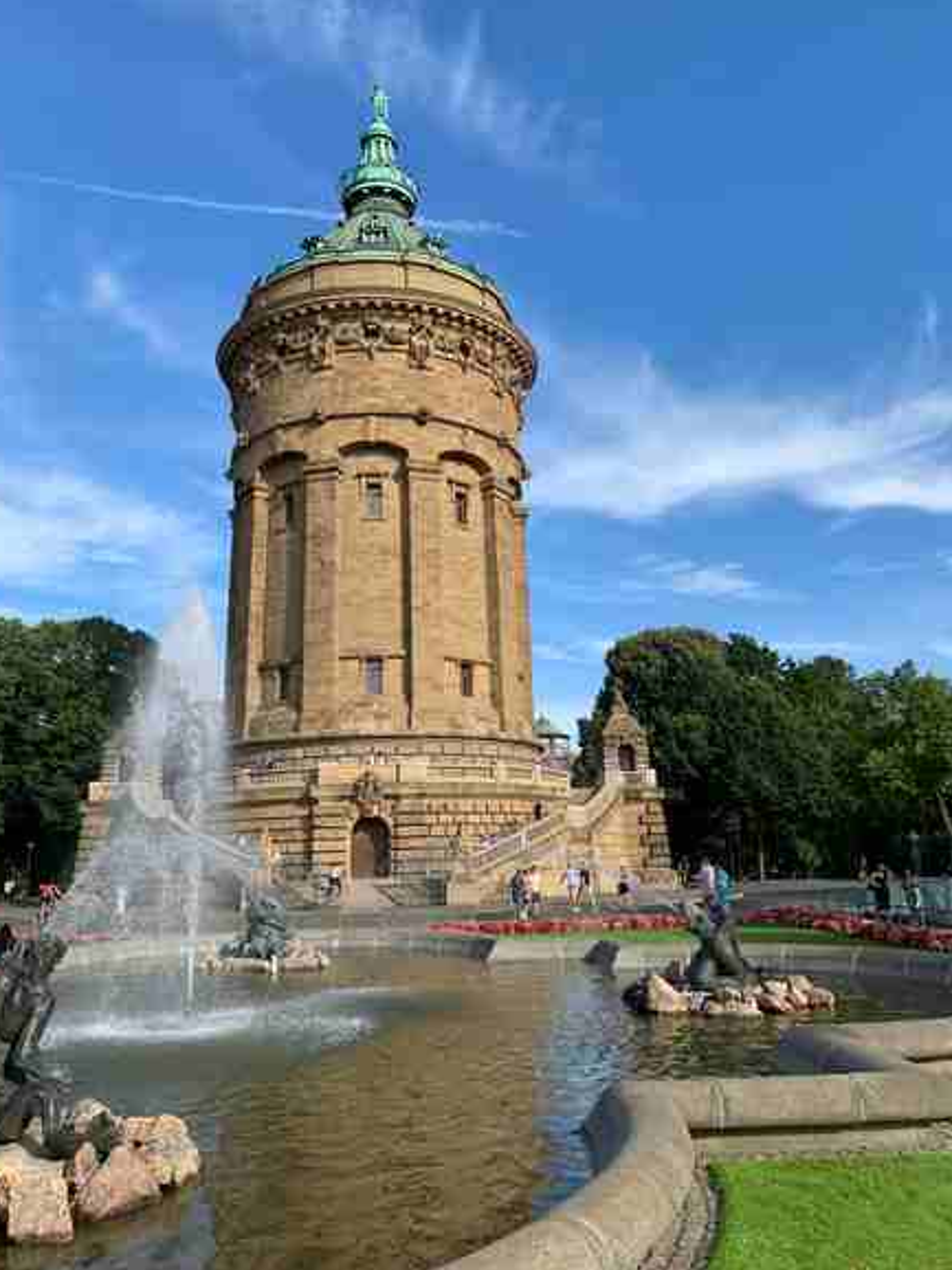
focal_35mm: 27
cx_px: 464
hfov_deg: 51.3
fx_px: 991
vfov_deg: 65.3
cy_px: 615
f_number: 1.8
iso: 25
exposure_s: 1/1368
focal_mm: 4.25
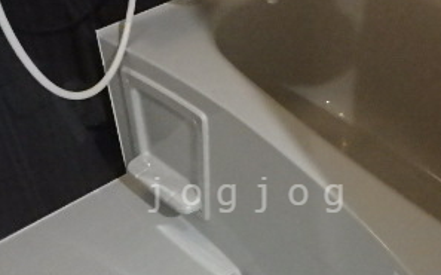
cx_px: 249
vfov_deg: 26.6
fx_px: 576
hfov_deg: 41.8
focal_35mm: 48
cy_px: 195
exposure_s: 1/30
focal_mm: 3.7
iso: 1600
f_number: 3.5
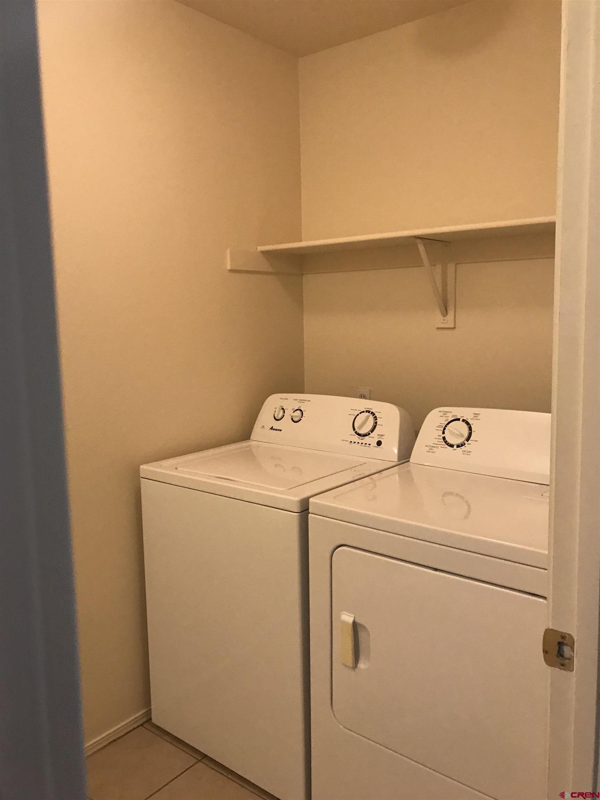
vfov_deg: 63.4
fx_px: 647
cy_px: 400
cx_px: 300
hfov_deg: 49.7
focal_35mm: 28
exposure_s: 1/15
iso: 80
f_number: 1.8
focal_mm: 3.99
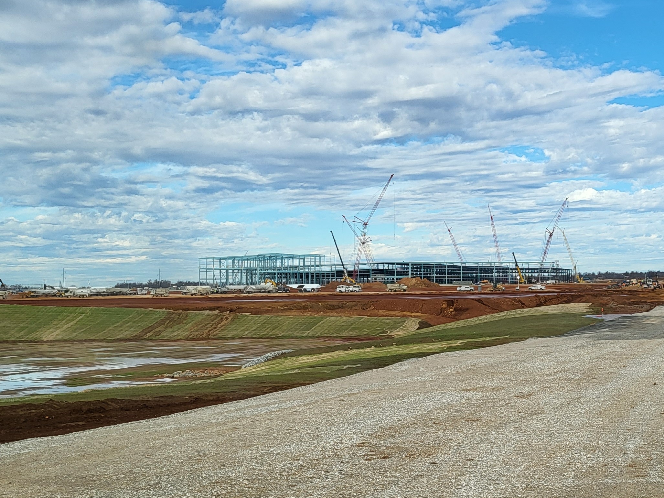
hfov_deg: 67.3
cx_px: 332
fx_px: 499
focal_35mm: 26
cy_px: 249
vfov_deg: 53.1
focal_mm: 5.4
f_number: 1.8
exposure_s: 1/1650
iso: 40
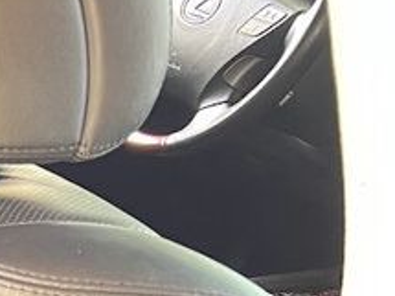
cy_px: 506
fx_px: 1414
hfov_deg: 12.9
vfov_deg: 11.2
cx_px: -494
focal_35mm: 124
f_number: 1.5
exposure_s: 1/60
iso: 250
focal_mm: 5.7
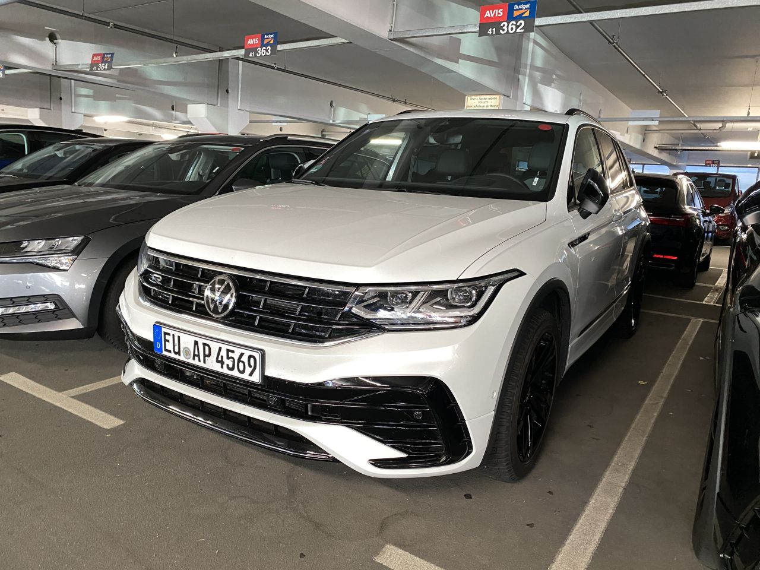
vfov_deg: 53.1
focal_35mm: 26
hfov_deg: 67.3
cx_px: 380
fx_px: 571
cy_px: 285
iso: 320
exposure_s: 1/50
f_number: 1.8
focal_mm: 4.25
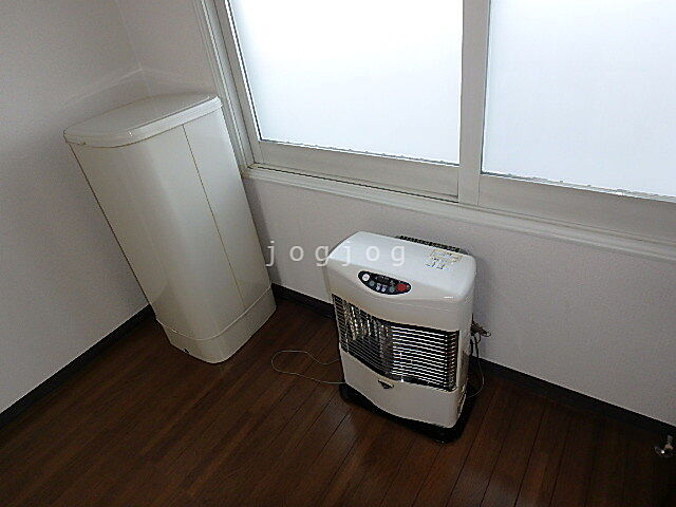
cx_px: 338
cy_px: 254
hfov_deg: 79.0
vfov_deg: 63.4
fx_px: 410
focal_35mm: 21
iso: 200
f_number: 3.5
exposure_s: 1/40
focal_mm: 3.7
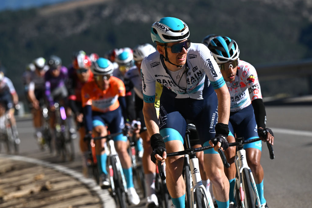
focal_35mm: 285
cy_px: 104
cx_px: 156
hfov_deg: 7.2
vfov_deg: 4.8
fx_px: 2469
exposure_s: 1/6400
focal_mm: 190
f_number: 4.5
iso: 400
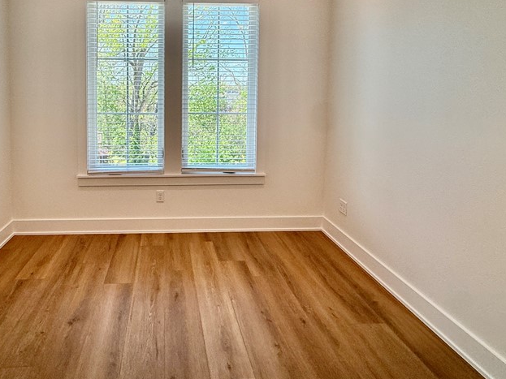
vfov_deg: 56.9
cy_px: 112
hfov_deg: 72.5
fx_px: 336
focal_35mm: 23
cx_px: 184
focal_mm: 2.22
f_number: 2.2
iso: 64
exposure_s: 1/178
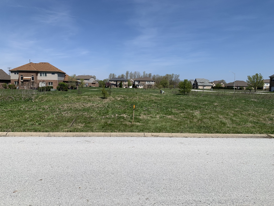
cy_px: 103
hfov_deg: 67.3
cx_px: 137
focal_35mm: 26
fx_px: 206
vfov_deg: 53.1
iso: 25
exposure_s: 1/4098
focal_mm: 4.25
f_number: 1.8
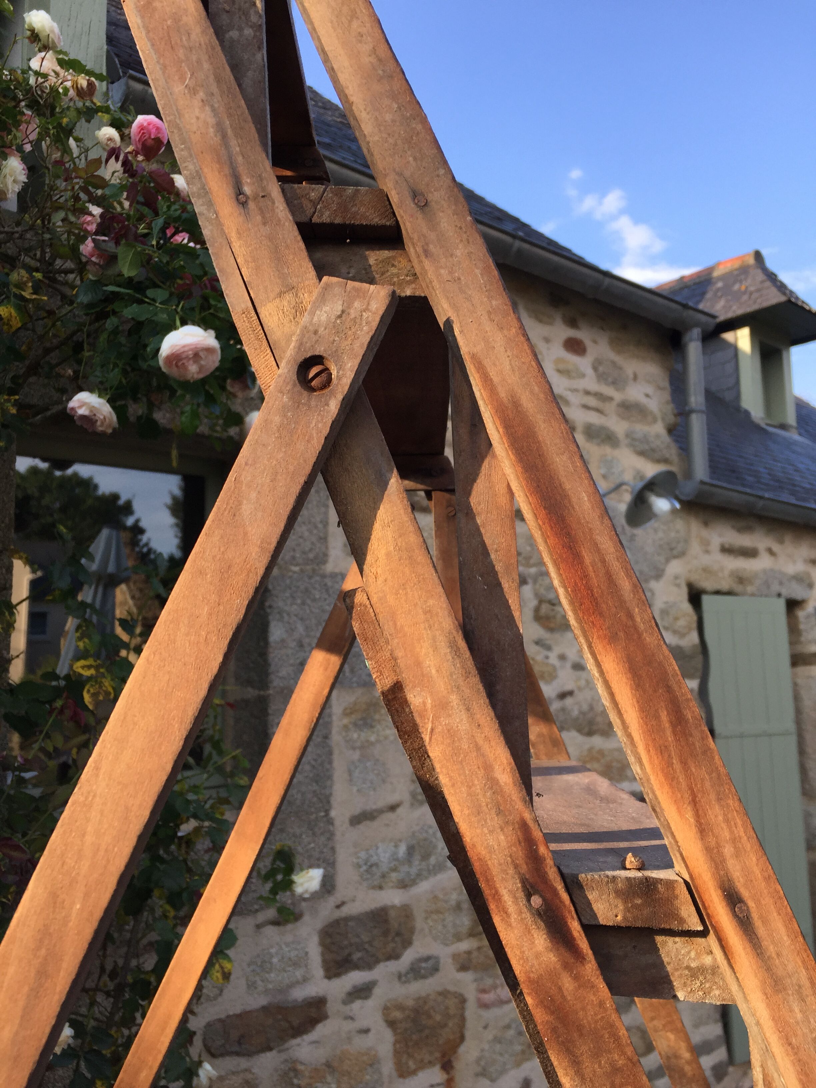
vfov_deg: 61.7
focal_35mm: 29
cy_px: 544
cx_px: 408
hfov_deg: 48.2
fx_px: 911
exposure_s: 1/488
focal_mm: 4.15
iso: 32
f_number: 2.2
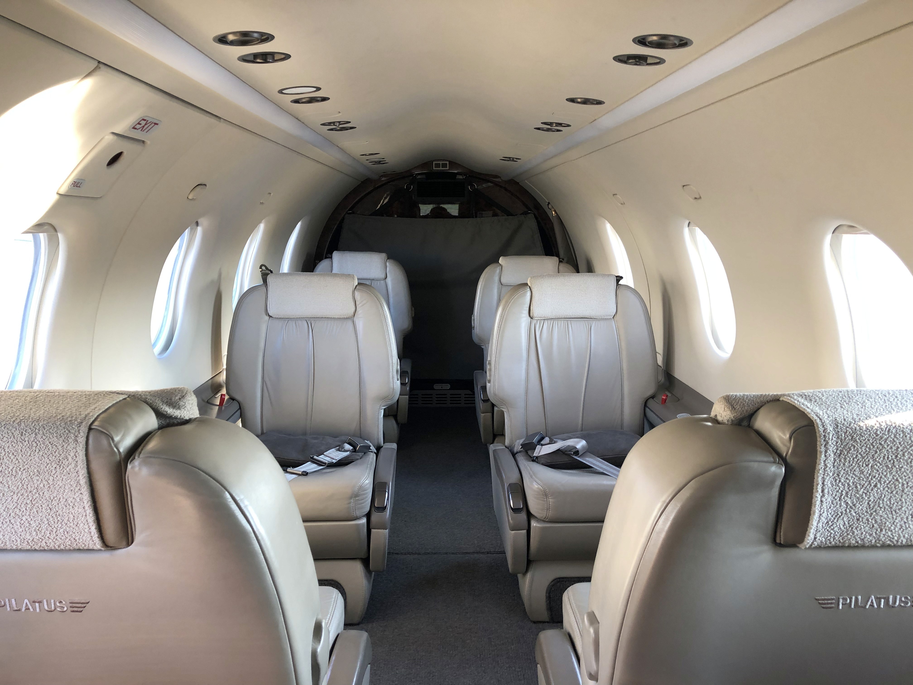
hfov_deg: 63.4
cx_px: 456
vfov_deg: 49.7
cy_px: 342
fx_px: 739
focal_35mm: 28
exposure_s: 1/40
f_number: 1.8
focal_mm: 3.99
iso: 25
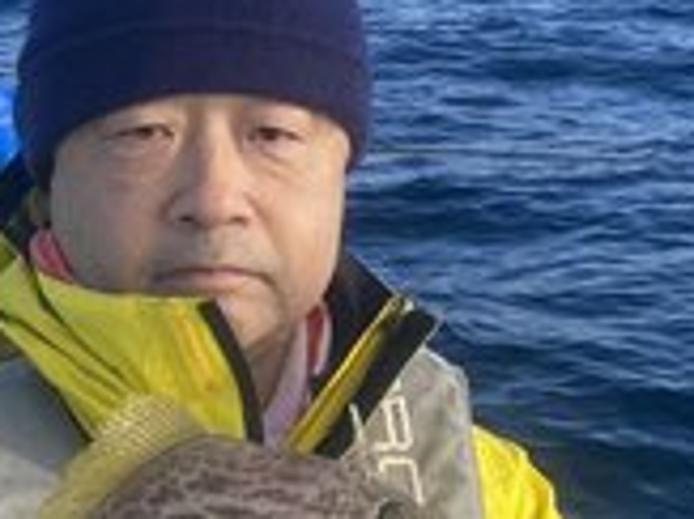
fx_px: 2043
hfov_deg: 19.3
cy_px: 528
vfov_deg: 14.2
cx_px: 311
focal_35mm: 102
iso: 32
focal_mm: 4.25
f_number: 1.8
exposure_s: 1/1063
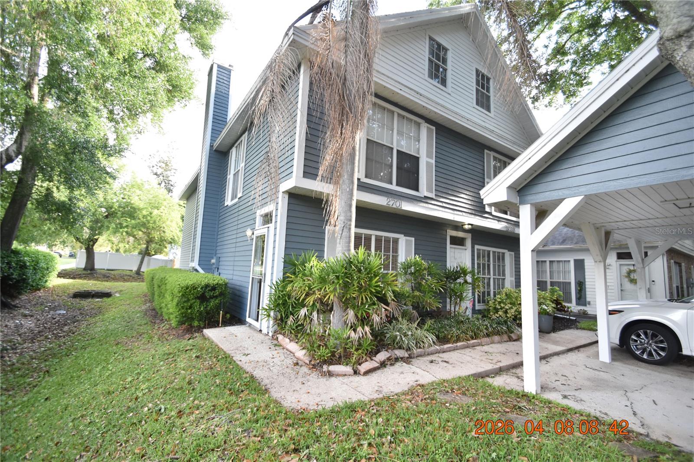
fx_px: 289
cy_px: 231
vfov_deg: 77.3
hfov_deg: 100.4
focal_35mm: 15
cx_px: 347
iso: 800
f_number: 3.5
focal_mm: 10
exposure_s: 1/250
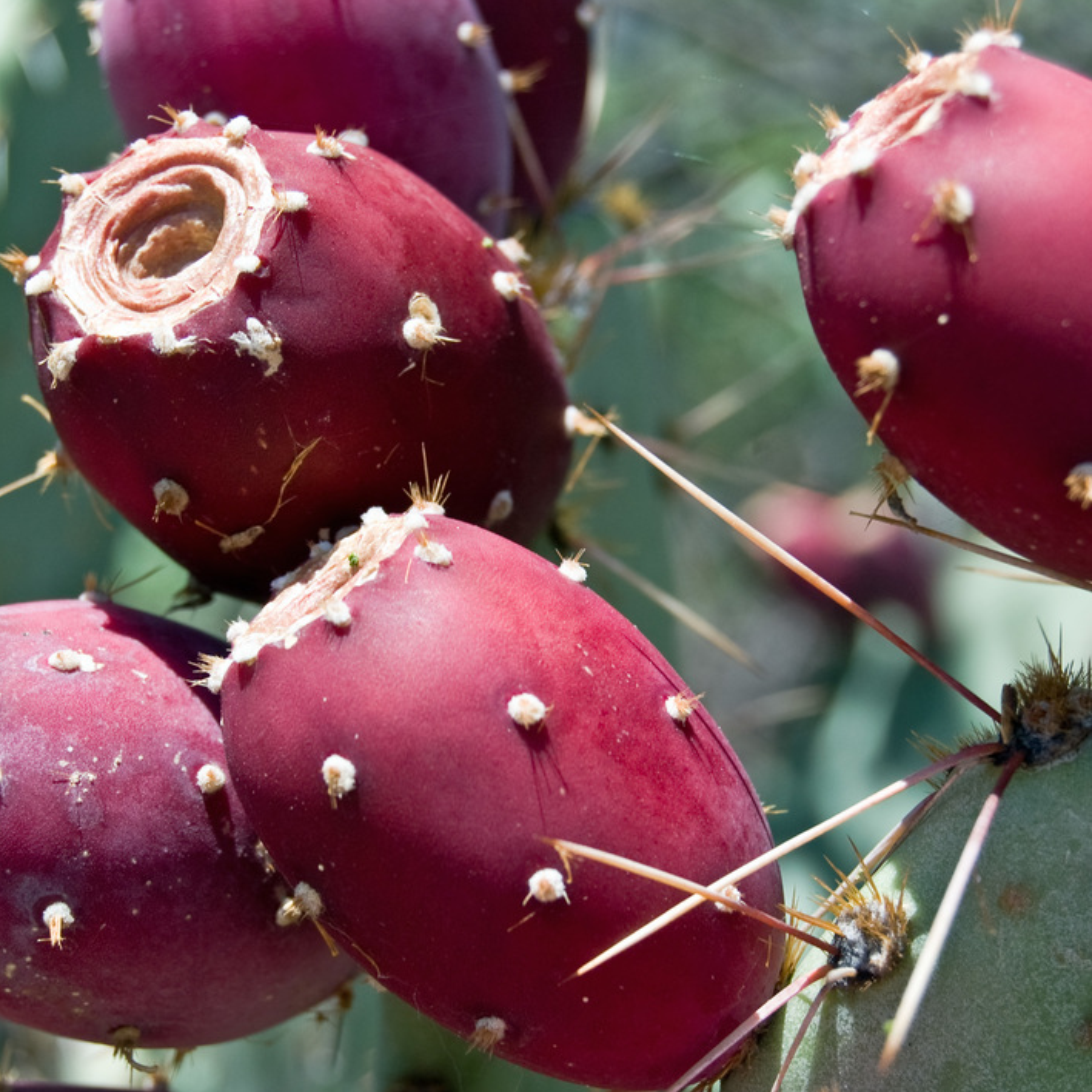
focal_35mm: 107
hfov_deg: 16.3
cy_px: 550
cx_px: 568
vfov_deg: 16.3
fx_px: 3806
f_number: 8
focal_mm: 55
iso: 200
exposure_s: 1/250
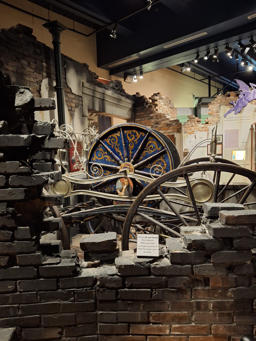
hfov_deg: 54.9
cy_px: 170
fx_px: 247
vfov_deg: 69.4
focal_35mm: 25
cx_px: 128
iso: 800
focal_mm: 4.69
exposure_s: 1/20
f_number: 1.8
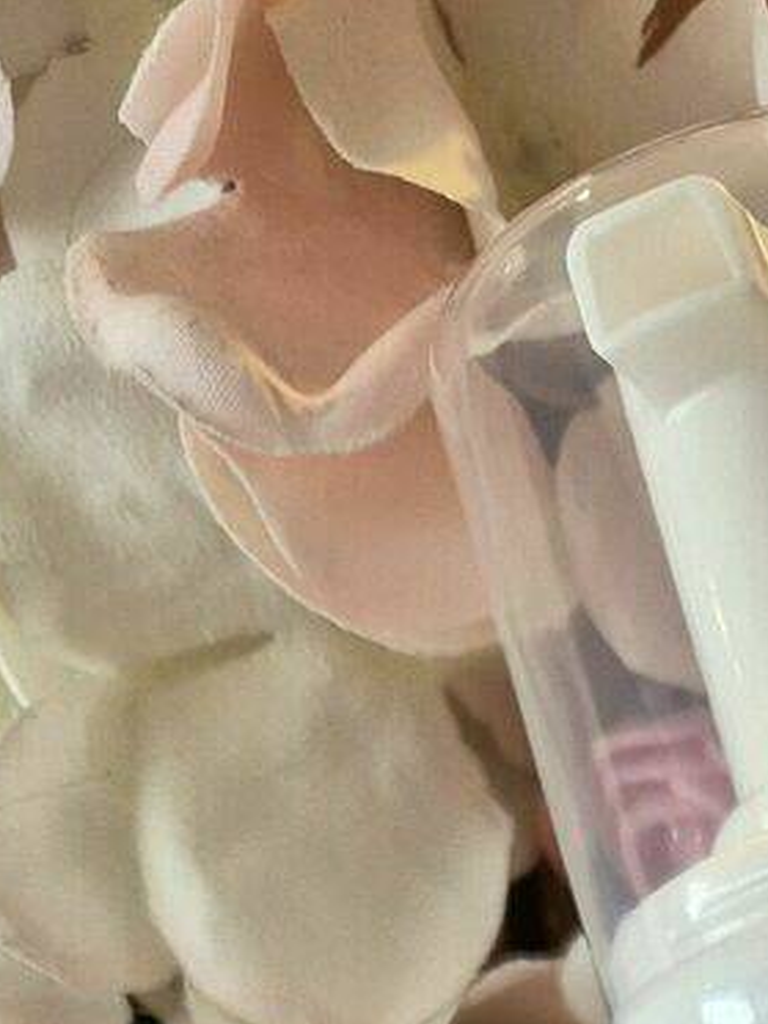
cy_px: 1974
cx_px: 1230
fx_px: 2929
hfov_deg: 13.8
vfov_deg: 16.0
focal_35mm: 99
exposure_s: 1/100
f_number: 1.8
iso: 200
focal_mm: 5.4
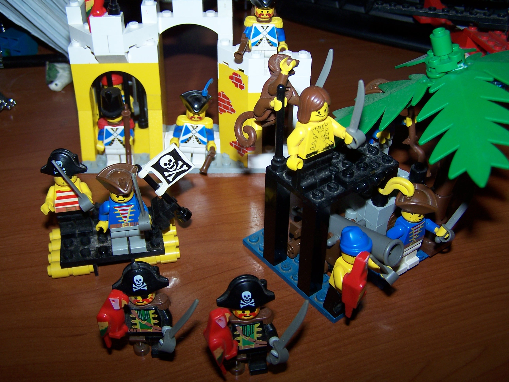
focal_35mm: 38
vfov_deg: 37.7
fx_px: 559
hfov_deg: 49.0
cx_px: 254
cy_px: 191
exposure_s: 1/60
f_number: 2.8
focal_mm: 6.3
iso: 80
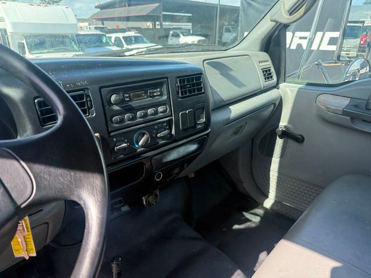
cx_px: 186
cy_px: 139
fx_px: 257
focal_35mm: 24
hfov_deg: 71.6
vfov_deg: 56.8
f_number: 1.78
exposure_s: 1/831
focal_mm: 6.76
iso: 100
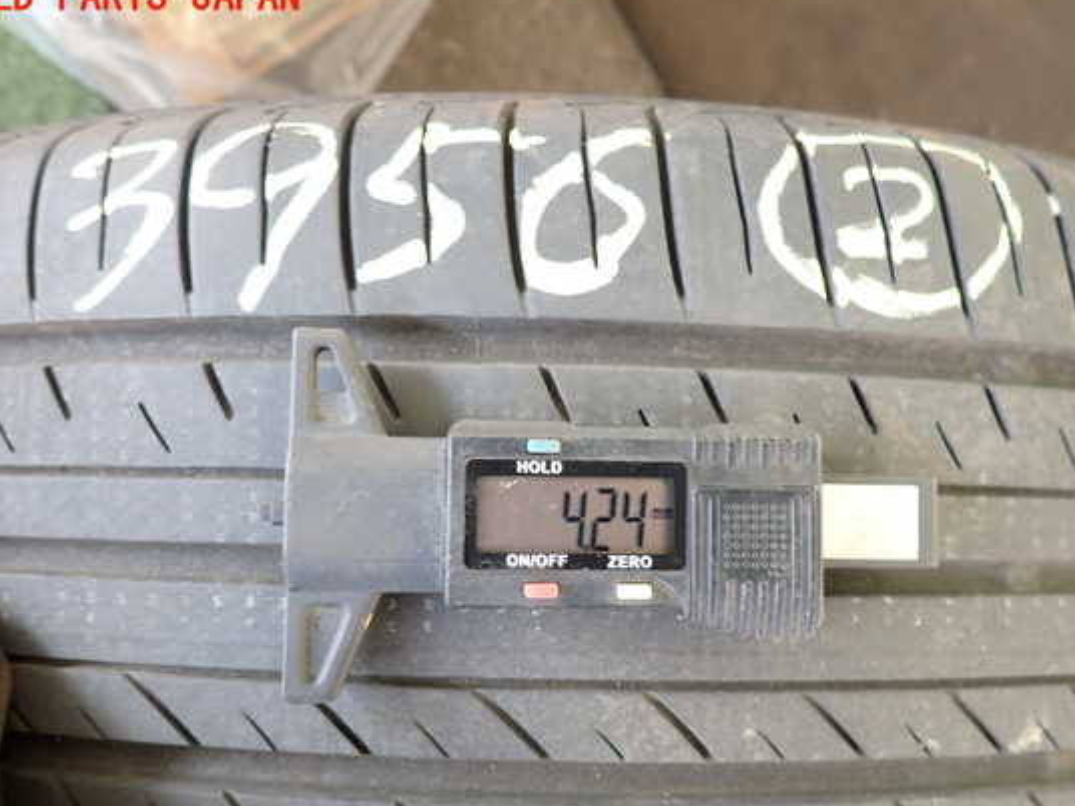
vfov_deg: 49.7
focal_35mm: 28
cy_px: 423
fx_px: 870
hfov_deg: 63.4
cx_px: 538
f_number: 2
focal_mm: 4.5
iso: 200
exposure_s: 1/40
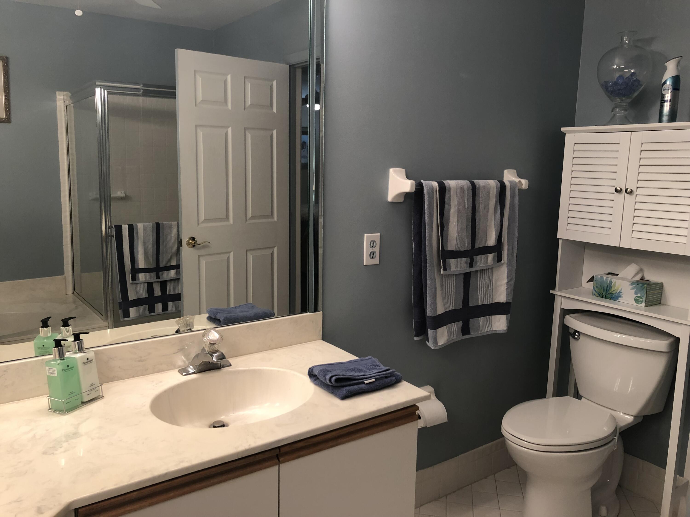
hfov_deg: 63.4
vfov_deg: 49.7
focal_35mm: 28
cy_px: 258
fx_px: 558
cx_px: 345
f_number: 1.8
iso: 40
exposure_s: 1/24
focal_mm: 3.99
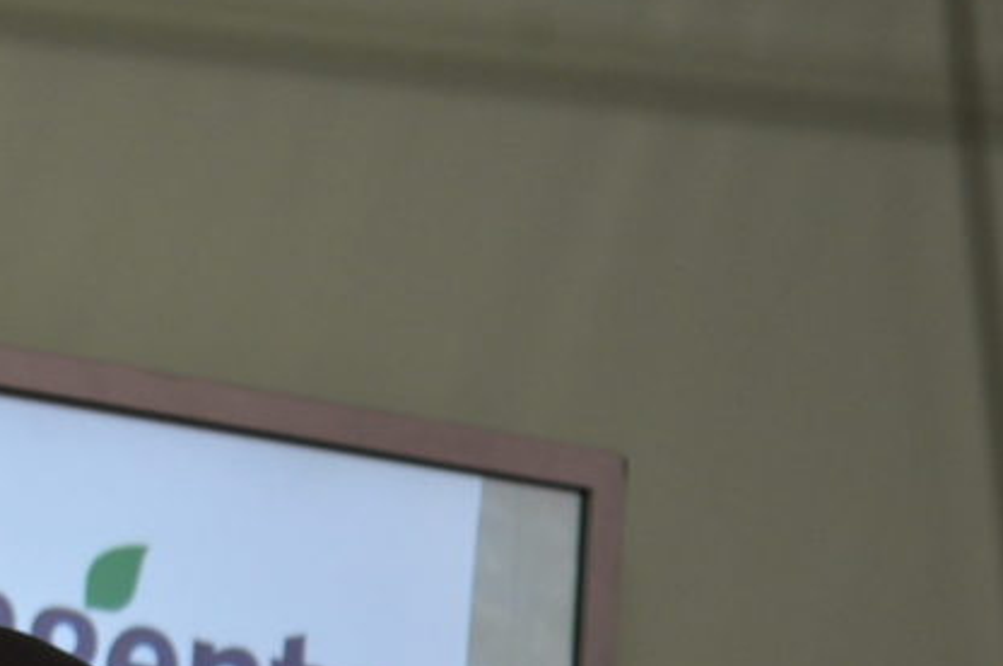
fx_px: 20530
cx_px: -174
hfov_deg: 2.8
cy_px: 555
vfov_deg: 1.9
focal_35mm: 738
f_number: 5.6
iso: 800
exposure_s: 1/100
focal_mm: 200
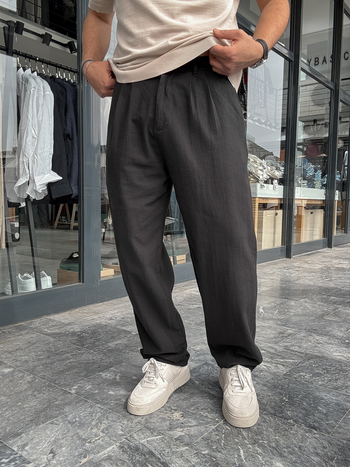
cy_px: 234
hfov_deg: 46.8
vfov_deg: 60.0
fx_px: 404
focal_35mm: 30
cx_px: 175
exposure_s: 1/125
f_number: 1.9
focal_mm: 2.69
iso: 20
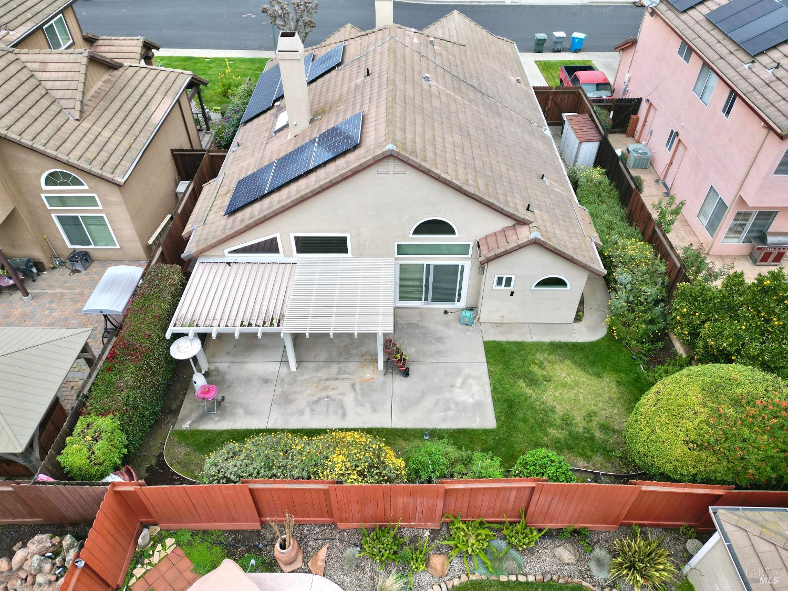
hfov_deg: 71.6
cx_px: 394
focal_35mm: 24
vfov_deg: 56.8
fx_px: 546
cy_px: 296
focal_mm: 6.72
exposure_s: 1/320
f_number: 1.7
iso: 130
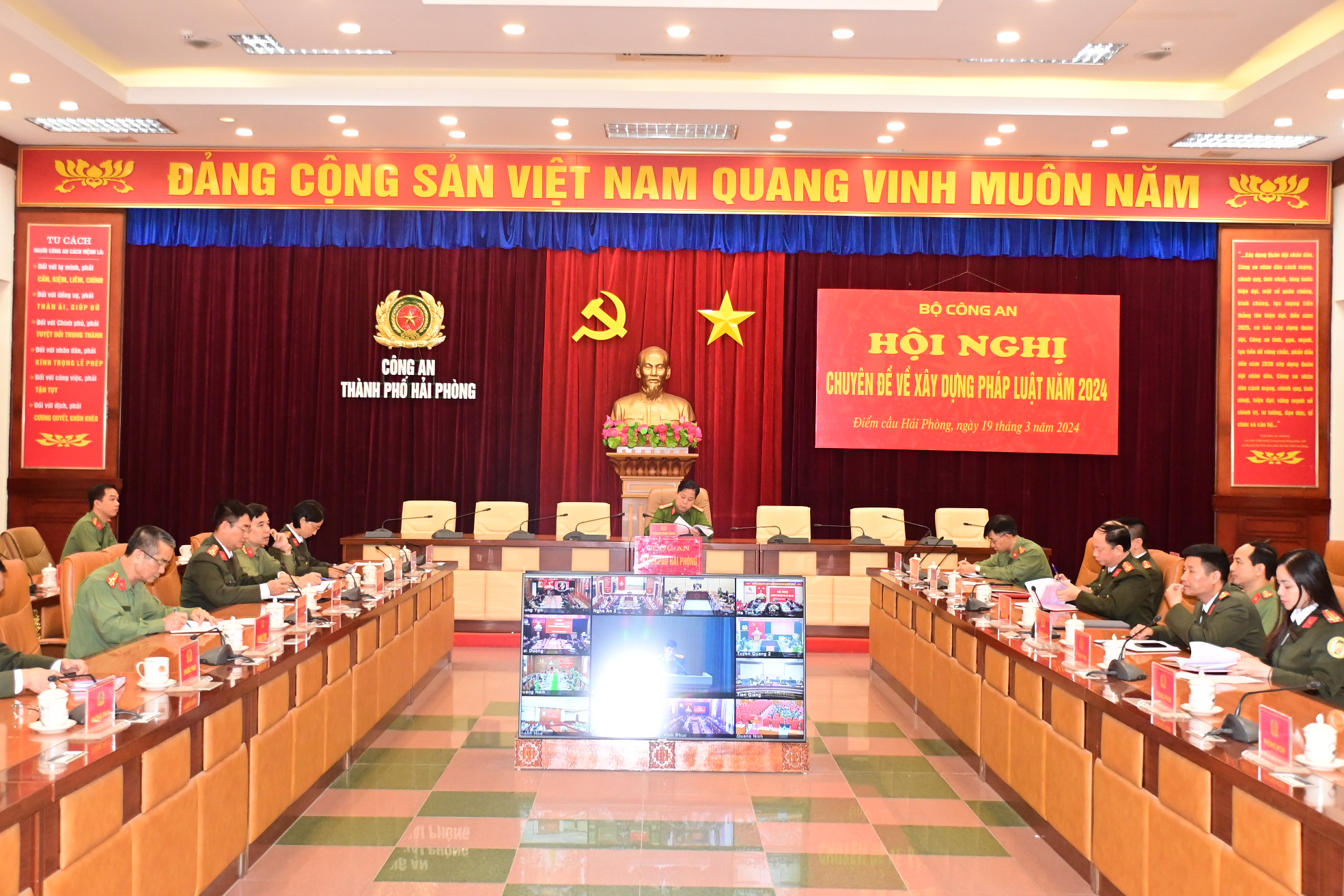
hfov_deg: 49.6
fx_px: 1456
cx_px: 672
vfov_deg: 34.2
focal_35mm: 39
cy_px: 448
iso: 3200
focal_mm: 26
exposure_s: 1/200
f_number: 3.8
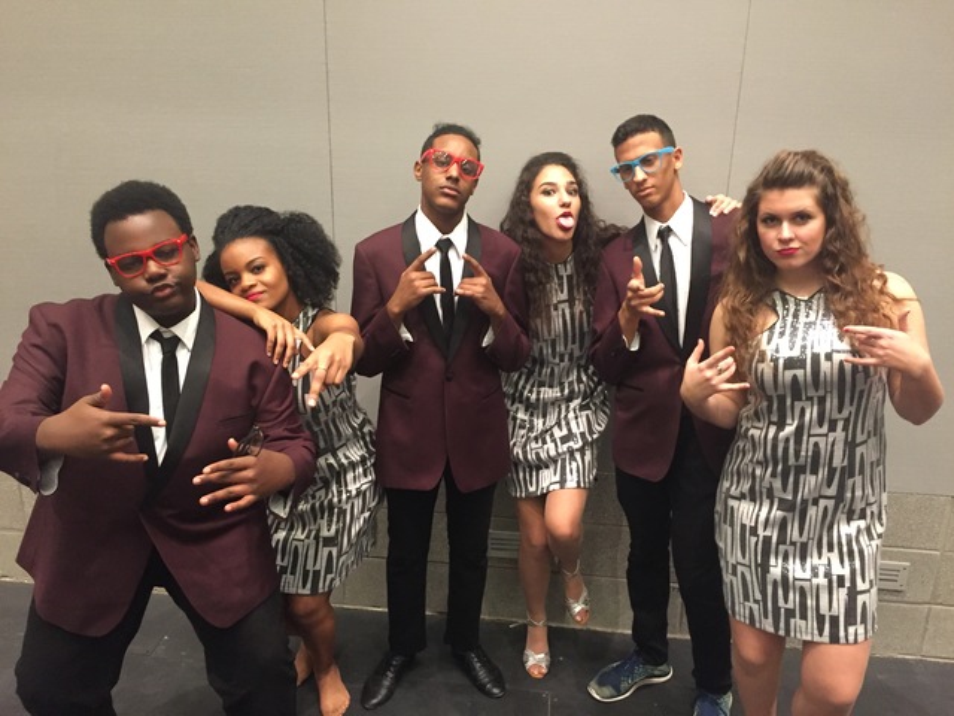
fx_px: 799
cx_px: 477
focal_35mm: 29
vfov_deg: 48.2
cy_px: 358
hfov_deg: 61.7
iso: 320
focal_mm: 4.15
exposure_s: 1/15
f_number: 2.2
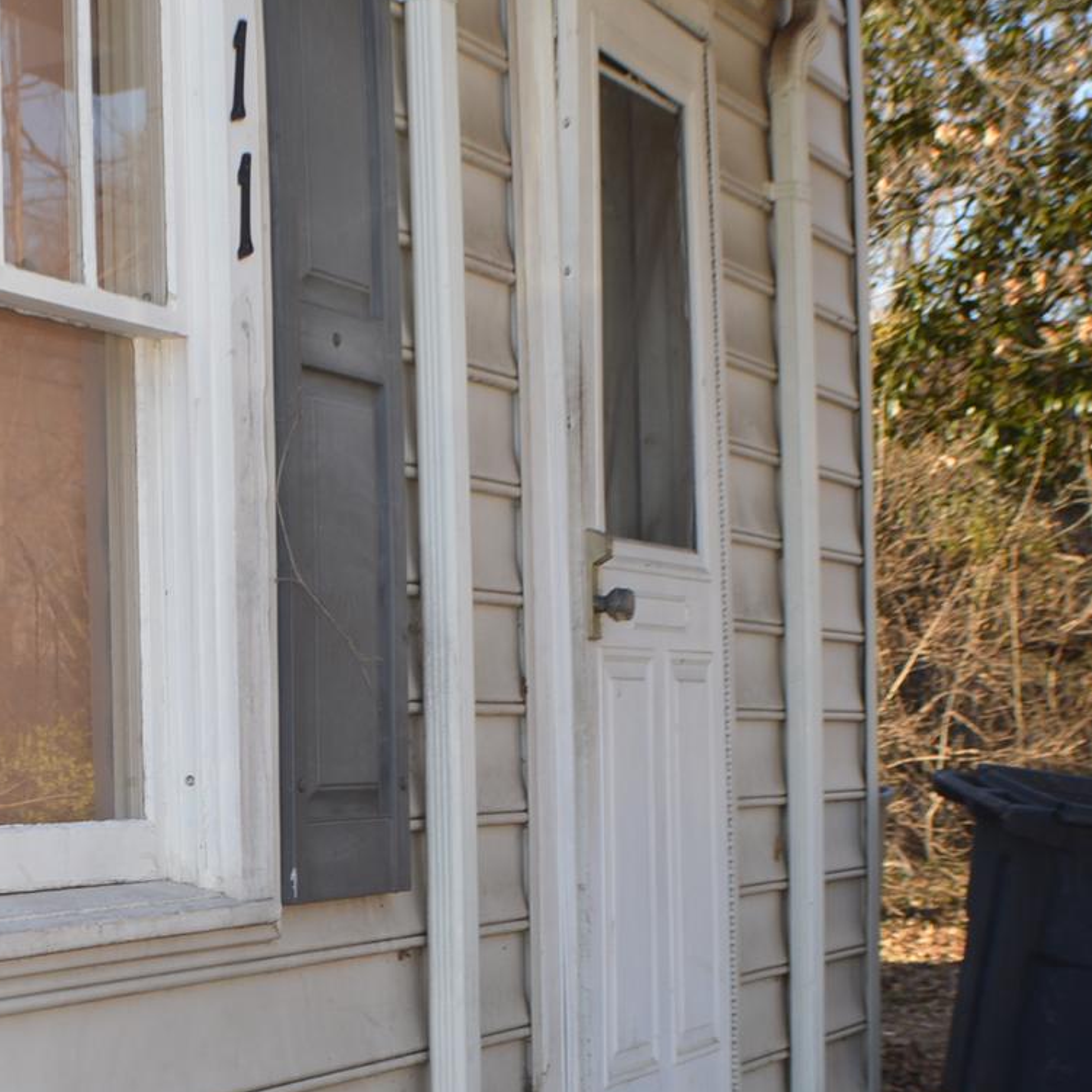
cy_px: 794
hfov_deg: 16.5
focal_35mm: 104
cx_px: 93
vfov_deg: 16.7
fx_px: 3712
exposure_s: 1/160
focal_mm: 30
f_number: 4.5
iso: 100
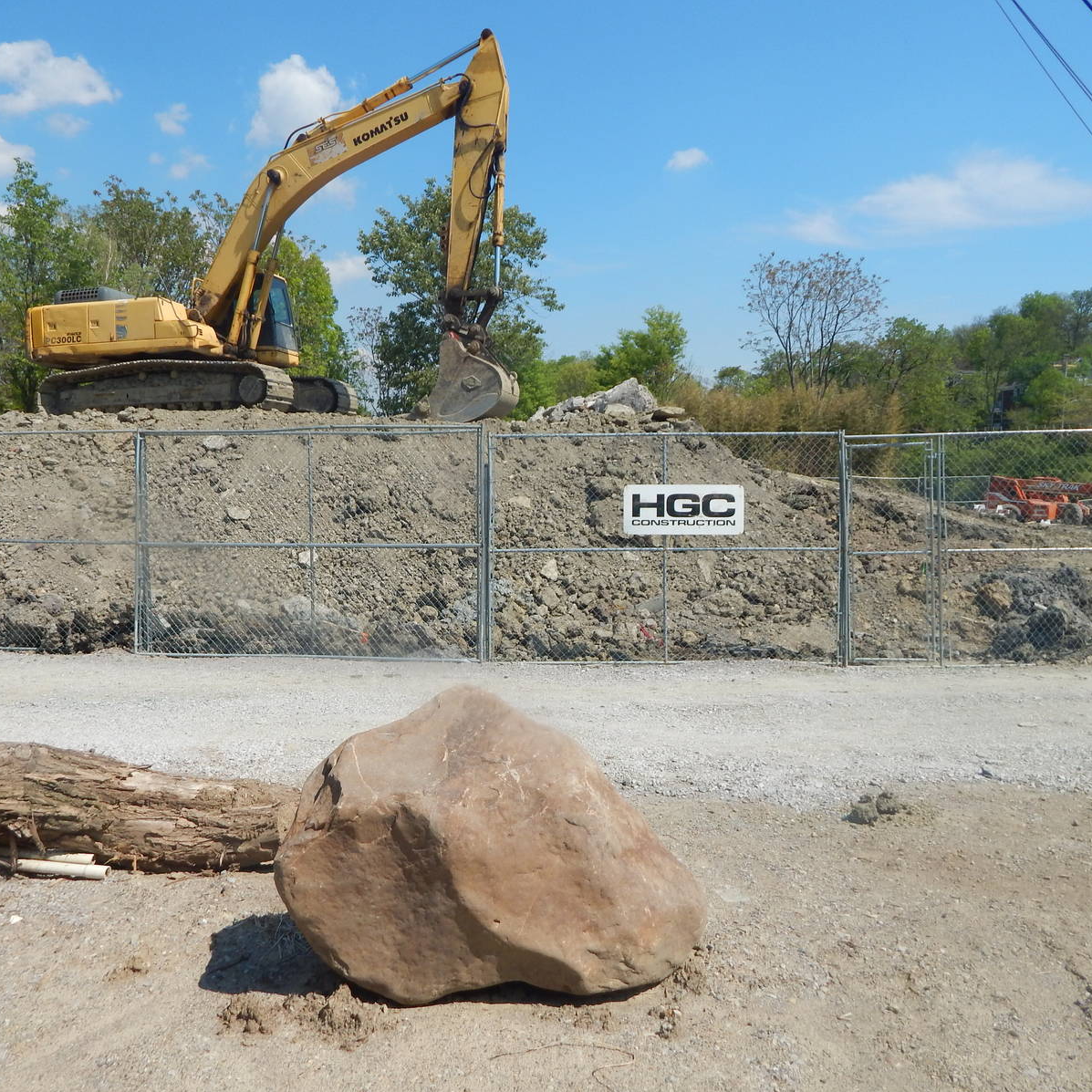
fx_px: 928
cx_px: 473
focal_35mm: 26
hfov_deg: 60.7
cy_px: 546
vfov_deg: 60.9
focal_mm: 4
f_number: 6
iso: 125
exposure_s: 1/640
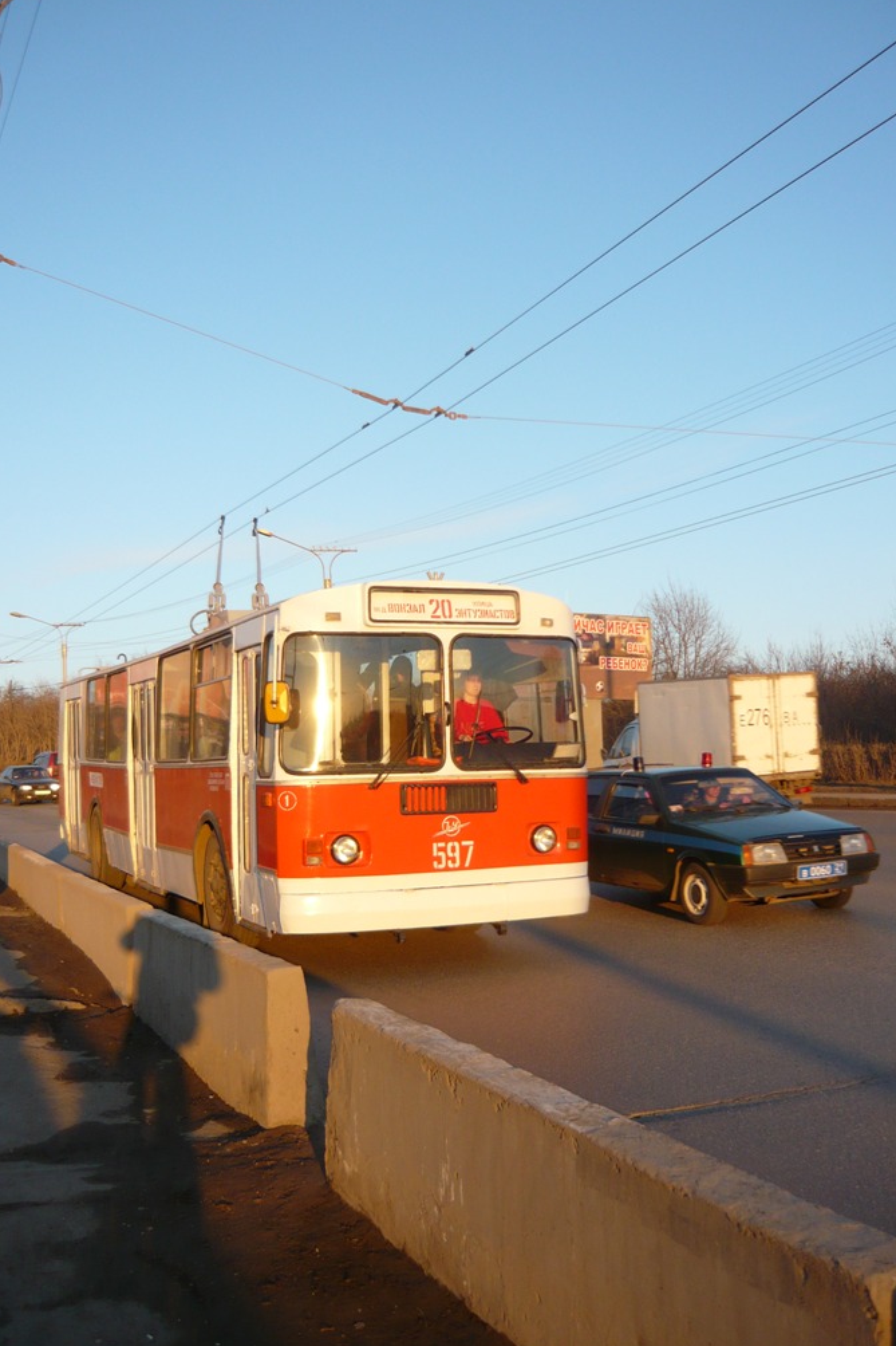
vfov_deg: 54.4
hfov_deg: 37.8
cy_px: 674
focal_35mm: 35
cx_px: 449
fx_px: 1307
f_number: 2.8
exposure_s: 1/320
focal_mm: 5.5
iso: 100
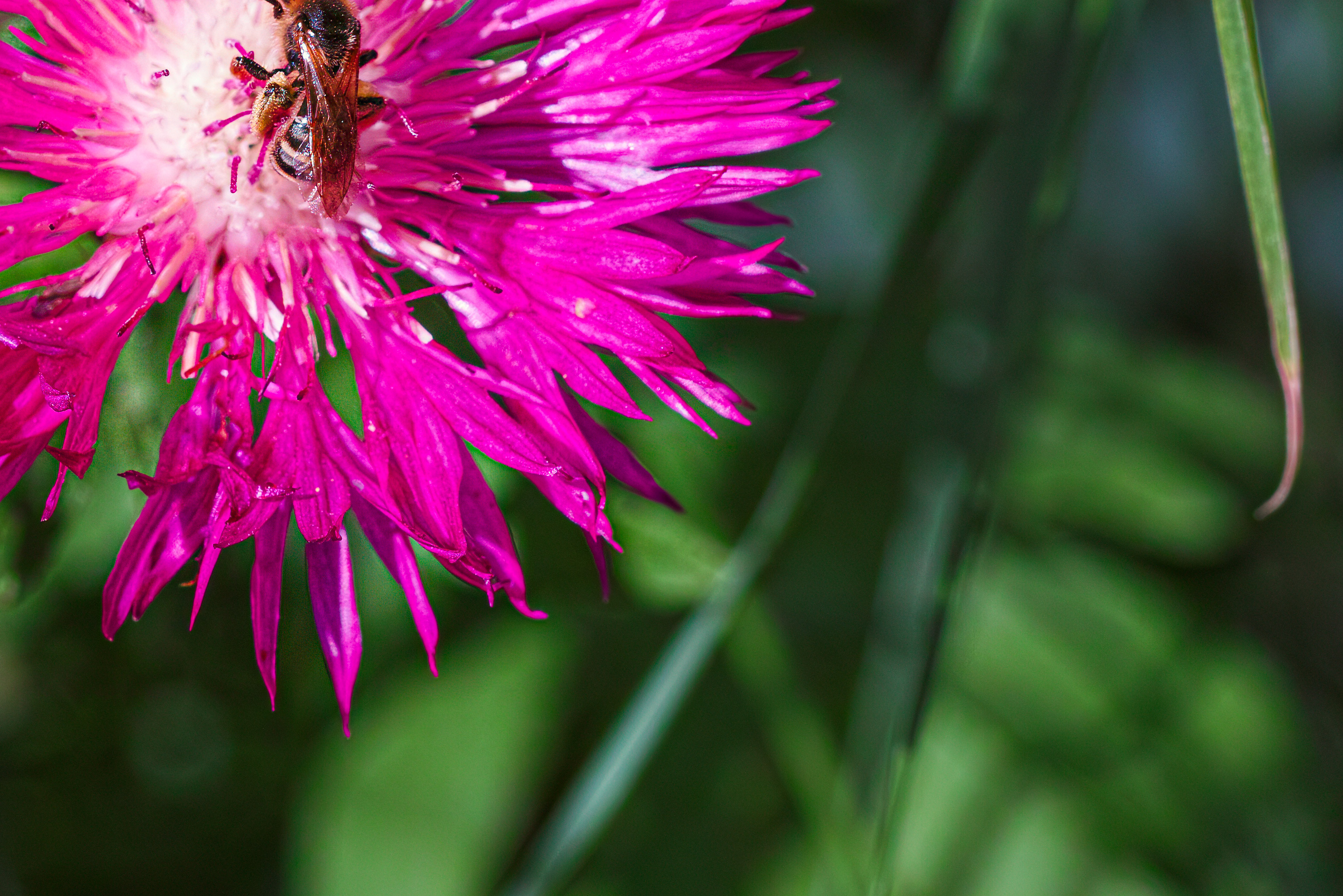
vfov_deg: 4.7
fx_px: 10852
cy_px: 214
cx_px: 251
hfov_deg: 7.1
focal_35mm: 291
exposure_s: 1/400
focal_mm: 105
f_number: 8
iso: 100
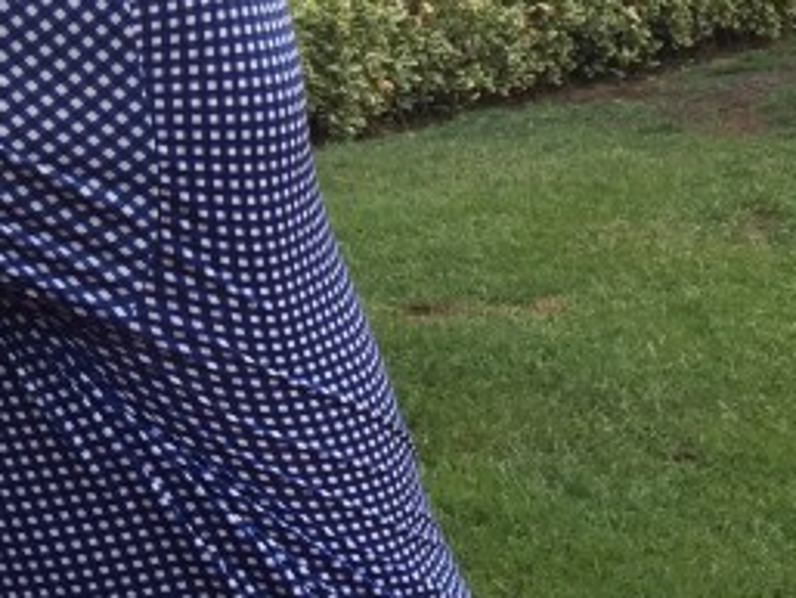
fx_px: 2462
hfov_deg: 16.5
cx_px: -437
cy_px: -8
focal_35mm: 107
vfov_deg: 13.6
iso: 32
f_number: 2.2
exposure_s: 1/302
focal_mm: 4.15
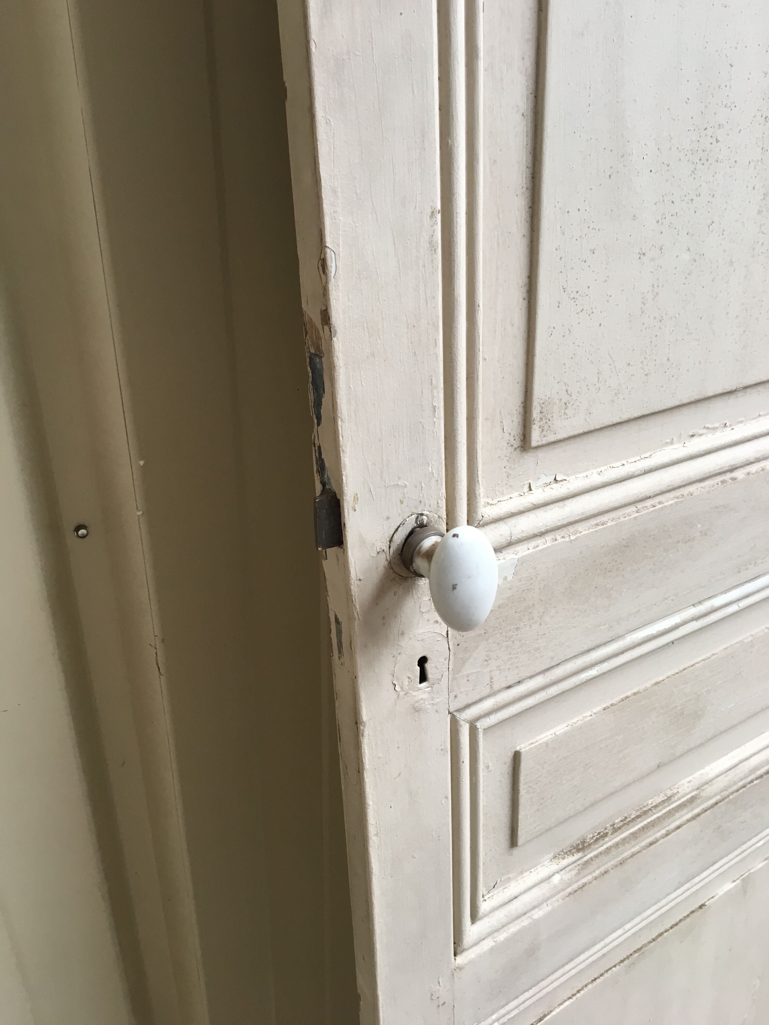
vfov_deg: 61.7
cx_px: 384
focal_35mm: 29
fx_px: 859
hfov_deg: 48.2
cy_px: 512
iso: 64
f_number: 2.2
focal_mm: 4.15
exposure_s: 1/33
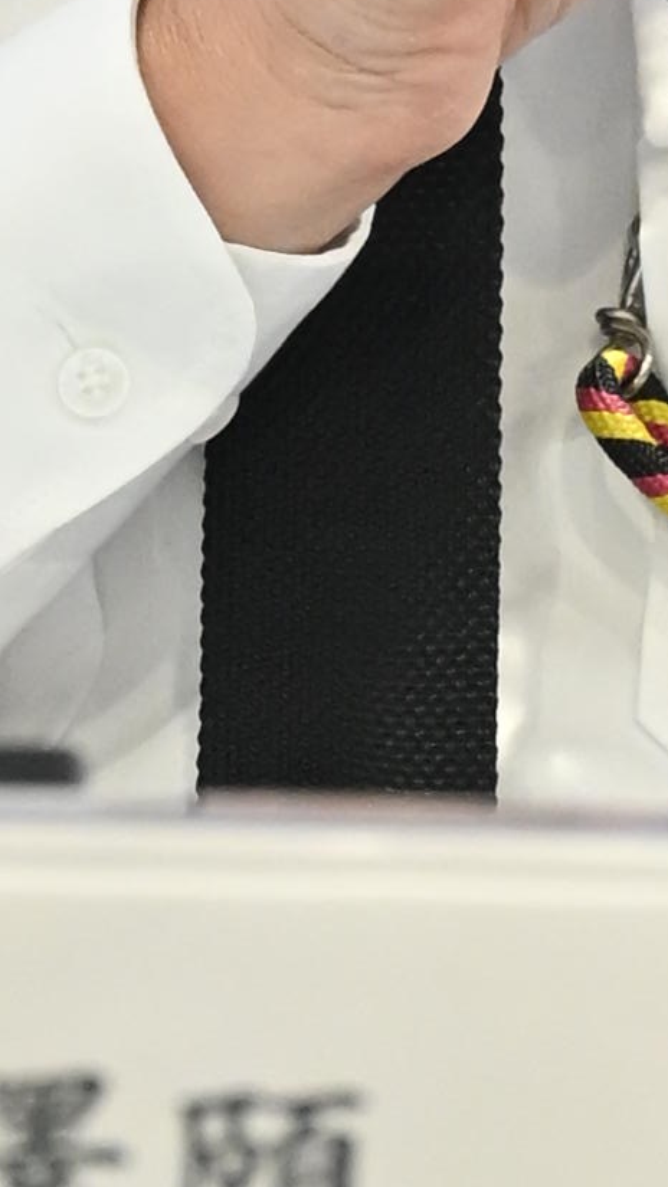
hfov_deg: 1.1
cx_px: 736
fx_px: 35083
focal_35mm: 1114
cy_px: -68
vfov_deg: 1.9
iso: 3200
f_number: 5
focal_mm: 145
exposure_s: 1/125
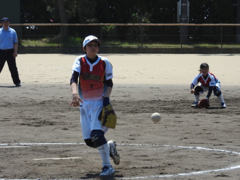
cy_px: 90
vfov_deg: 6.8
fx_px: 1525
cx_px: 120
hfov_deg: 9.0
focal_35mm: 220
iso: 100
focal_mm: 39.4
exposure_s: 1/500
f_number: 5.3
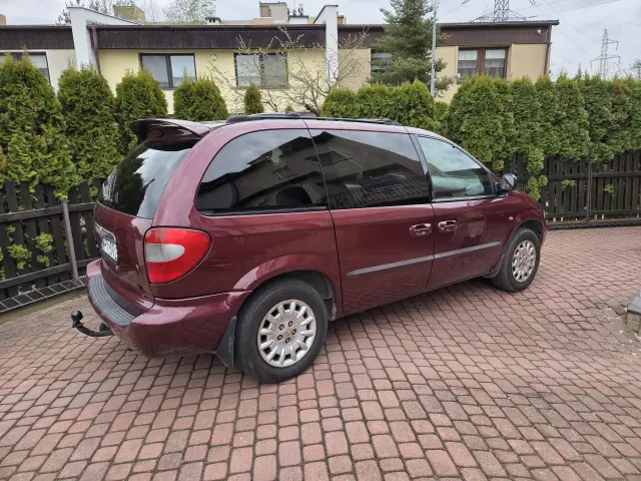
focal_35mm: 23
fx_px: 426
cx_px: 320
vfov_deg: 58.9
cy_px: 240
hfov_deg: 73.9
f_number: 1.8
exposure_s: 1/900
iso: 80
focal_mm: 5.4
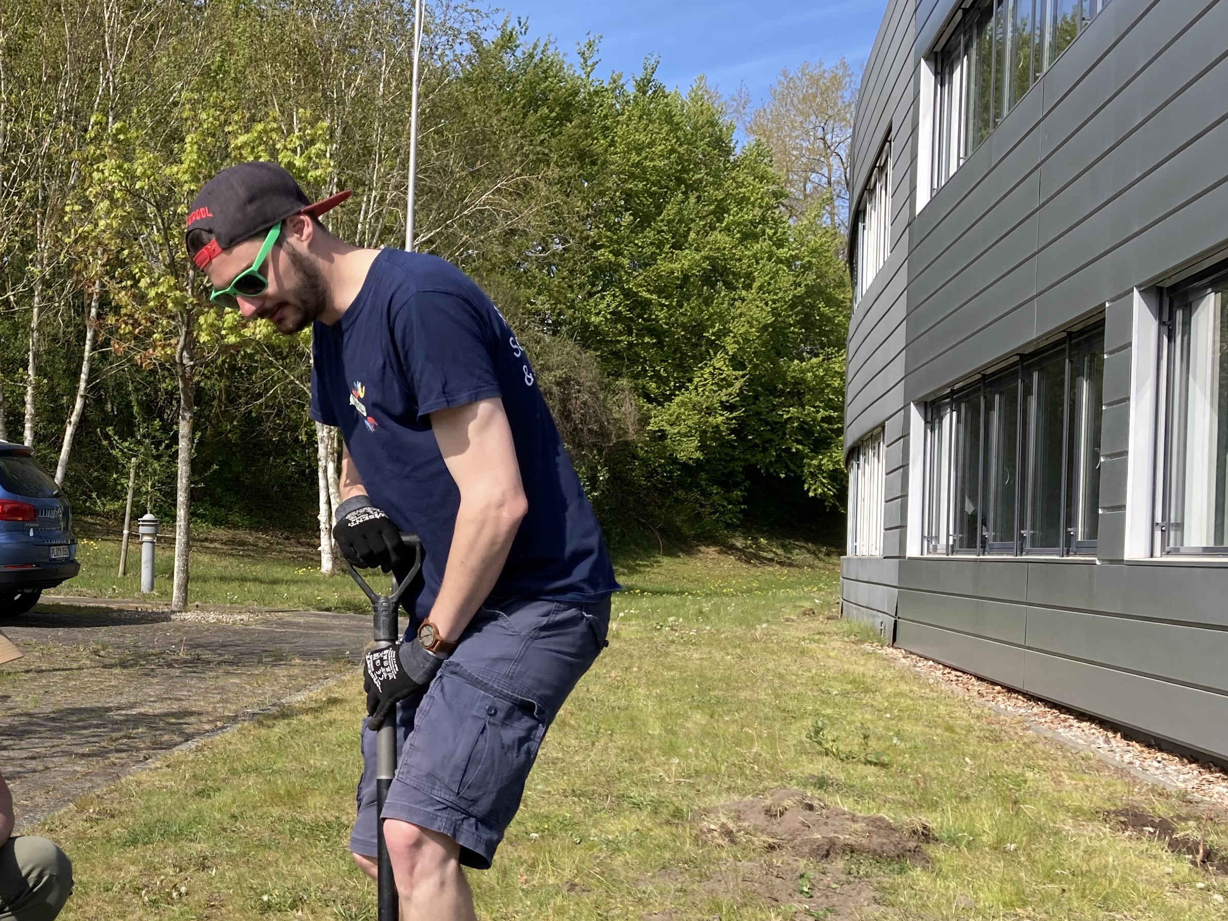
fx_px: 1667
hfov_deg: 38.6
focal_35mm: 47
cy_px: 607
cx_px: 217
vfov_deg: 30.7
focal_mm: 3.99
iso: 20
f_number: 1.8
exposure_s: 1/1245
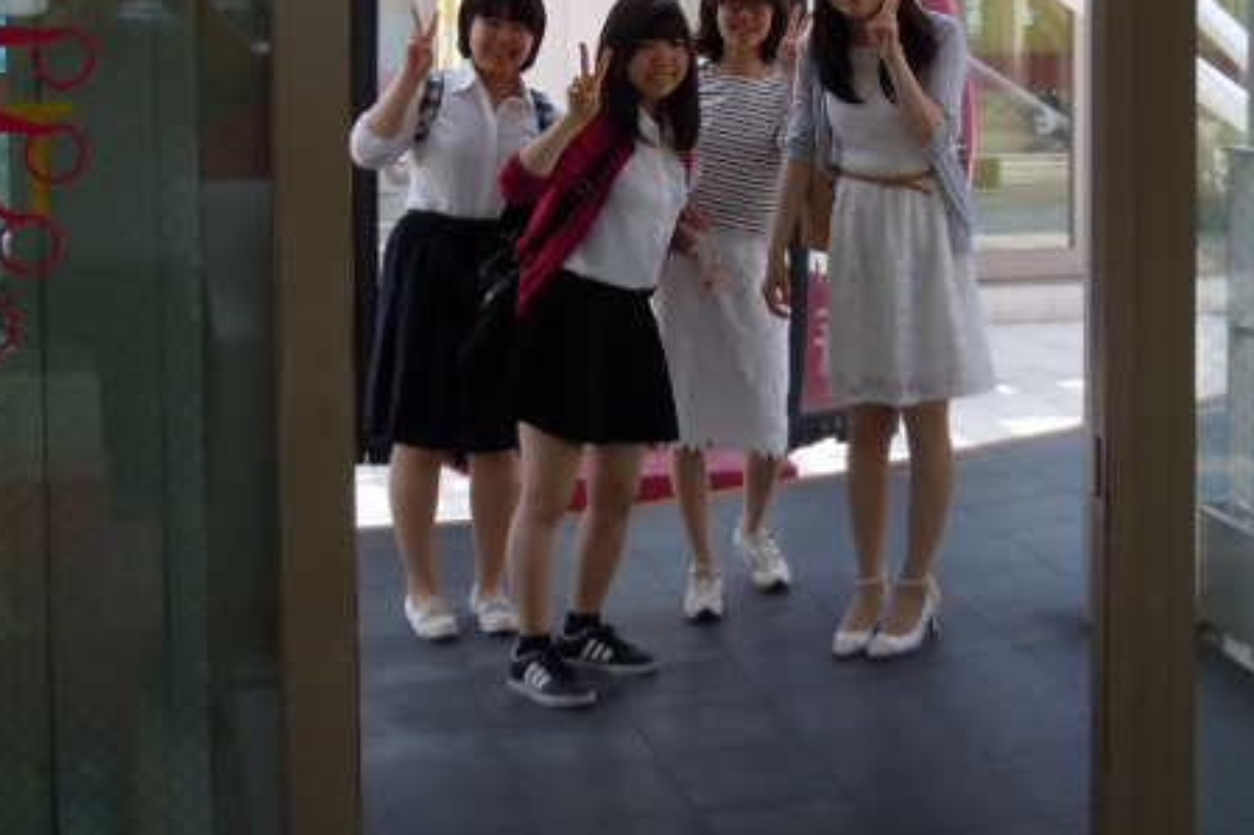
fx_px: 2194
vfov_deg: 21.1
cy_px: 92
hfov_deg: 31.8
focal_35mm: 63
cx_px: 743
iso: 100
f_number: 3.6
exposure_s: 1/125
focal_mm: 6.2
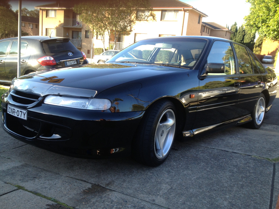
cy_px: 104
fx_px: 282
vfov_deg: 40.7
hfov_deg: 52.6
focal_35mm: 35
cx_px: 140
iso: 50
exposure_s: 1/181
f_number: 2.4
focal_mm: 4.28
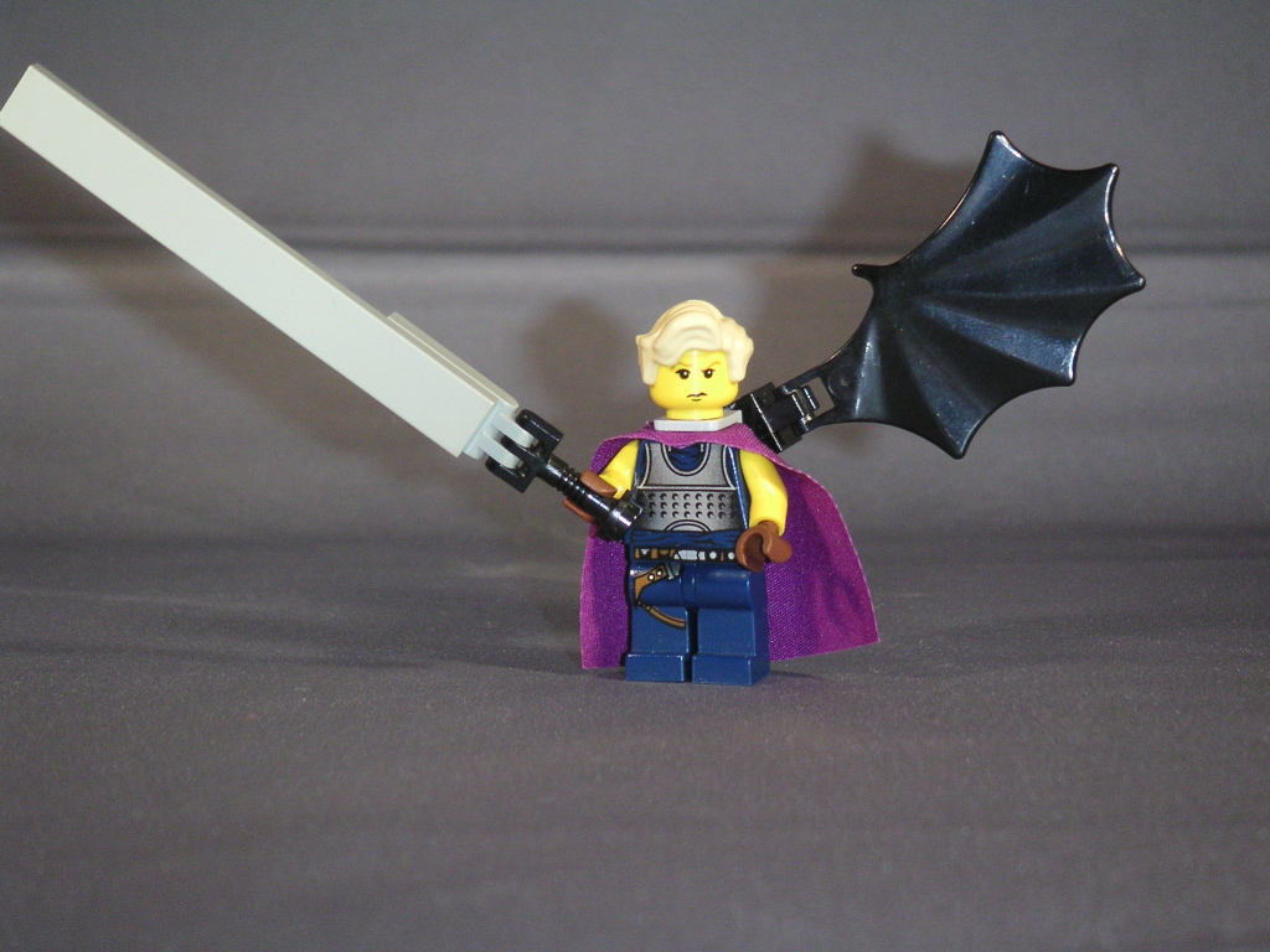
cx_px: 635
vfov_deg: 13.3
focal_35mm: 111
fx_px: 4072
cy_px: 476
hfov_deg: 17.7
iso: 160
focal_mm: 17.1
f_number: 3.6
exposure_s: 1/111
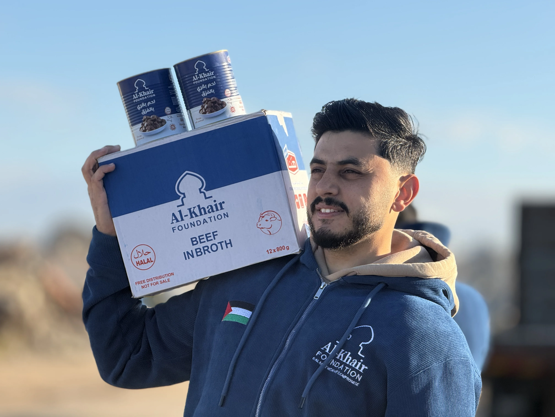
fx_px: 1924
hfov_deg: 16.4
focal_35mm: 120
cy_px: 208
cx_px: 278
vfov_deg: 12.3
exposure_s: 1/1130
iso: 64
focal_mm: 15.66
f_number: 2.8
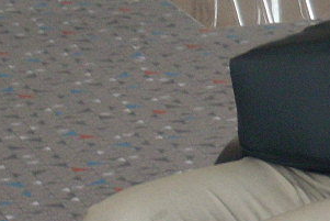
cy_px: 106
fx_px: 3017
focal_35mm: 329
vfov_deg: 4.2
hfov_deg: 6.2
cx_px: 487
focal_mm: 15.3
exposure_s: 1/30
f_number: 4.7
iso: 200
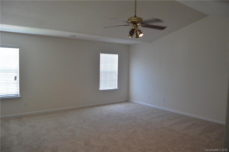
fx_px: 172
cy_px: 76
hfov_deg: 67.4
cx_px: 114
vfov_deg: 47.8
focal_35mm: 27
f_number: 3.5
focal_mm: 18
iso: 640
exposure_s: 1/60
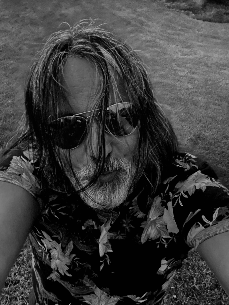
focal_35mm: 30
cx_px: 114
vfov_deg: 60.0
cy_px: 152
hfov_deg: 46.8
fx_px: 265
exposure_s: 1/7
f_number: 2.2
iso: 4000
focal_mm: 2.71
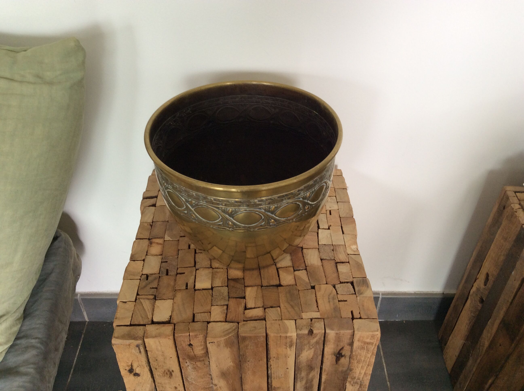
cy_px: 196
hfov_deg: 56.9
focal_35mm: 32
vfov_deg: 44.1
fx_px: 484
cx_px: 262
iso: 40
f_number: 2.4
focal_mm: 3.3
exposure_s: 1/25
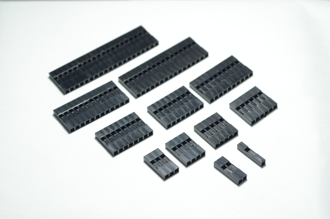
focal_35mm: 90
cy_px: 110
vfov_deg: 15.1
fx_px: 823
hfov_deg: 22.7
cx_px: 165
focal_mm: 60
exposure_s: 1/50
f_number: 8
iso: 320
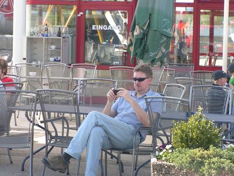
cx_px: 117
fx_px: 1014
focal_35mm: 150
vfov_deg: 9.9
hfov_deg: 13.2
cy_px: 88
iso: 50
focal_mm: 22.9
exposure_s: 1/125
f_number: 5
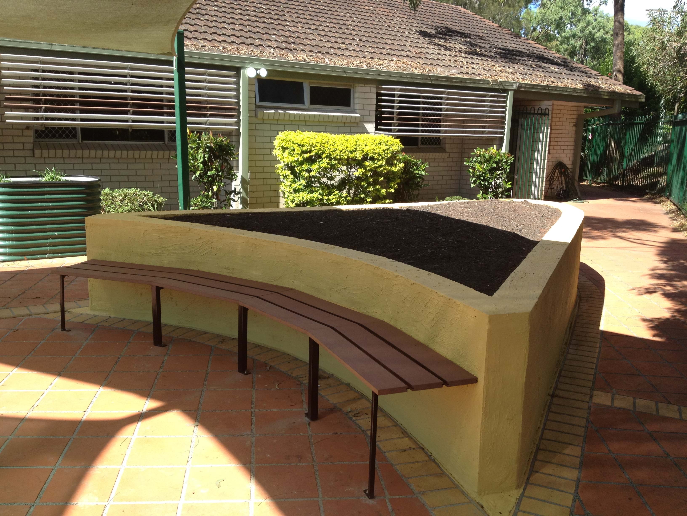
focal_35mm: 35
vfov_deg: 40.7
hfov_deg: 52.6
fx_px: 695
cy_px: 258
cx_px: 344
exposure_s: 1/541
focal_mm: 4.28
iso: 64
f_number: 2.4
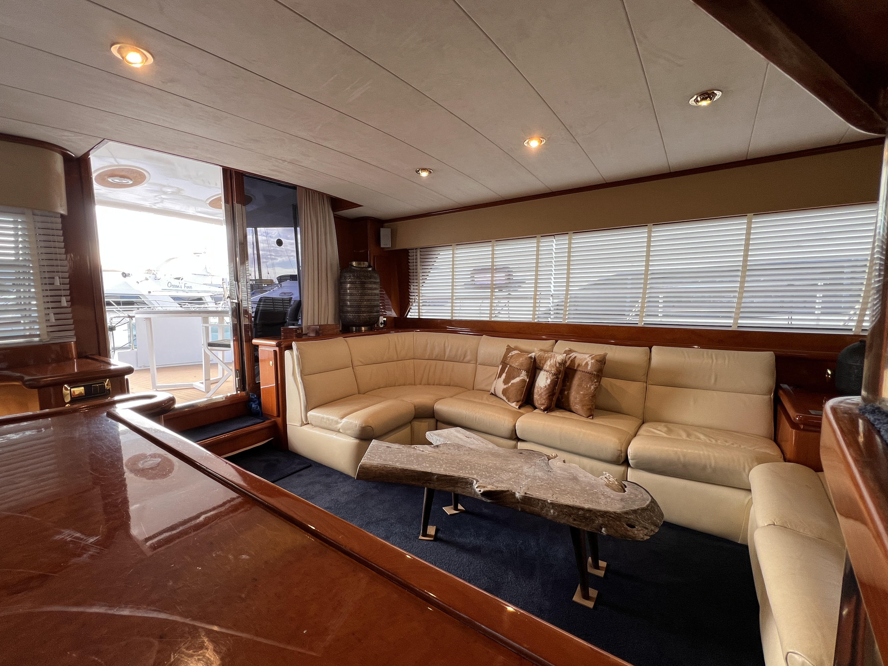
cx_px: 423
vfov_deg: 85.7
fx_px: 359
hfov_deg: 102.0
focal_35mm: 14
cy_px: 333
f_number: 1.8
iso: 64
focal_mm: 1.57
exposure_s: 1/99
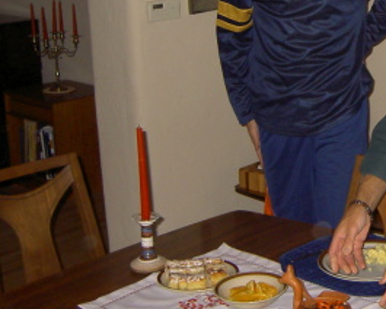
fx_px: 914
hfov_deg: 22.3
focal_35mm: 80
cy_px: 87
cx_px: 443
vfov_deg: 19.1
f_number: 2.8
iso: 100
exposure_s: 1/60
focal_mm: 5.6
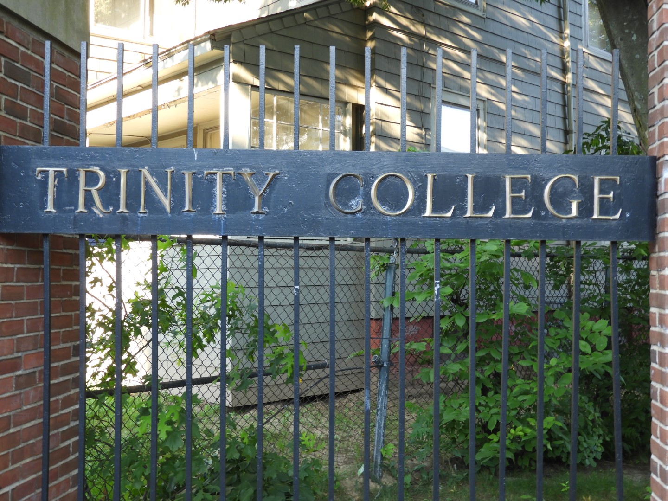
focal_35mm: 40
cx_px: 334
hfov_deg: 46.8
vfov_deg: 36.0
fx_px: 772
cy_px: 250
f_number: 3.8
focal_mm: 7.2
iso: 100
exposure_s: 1/30
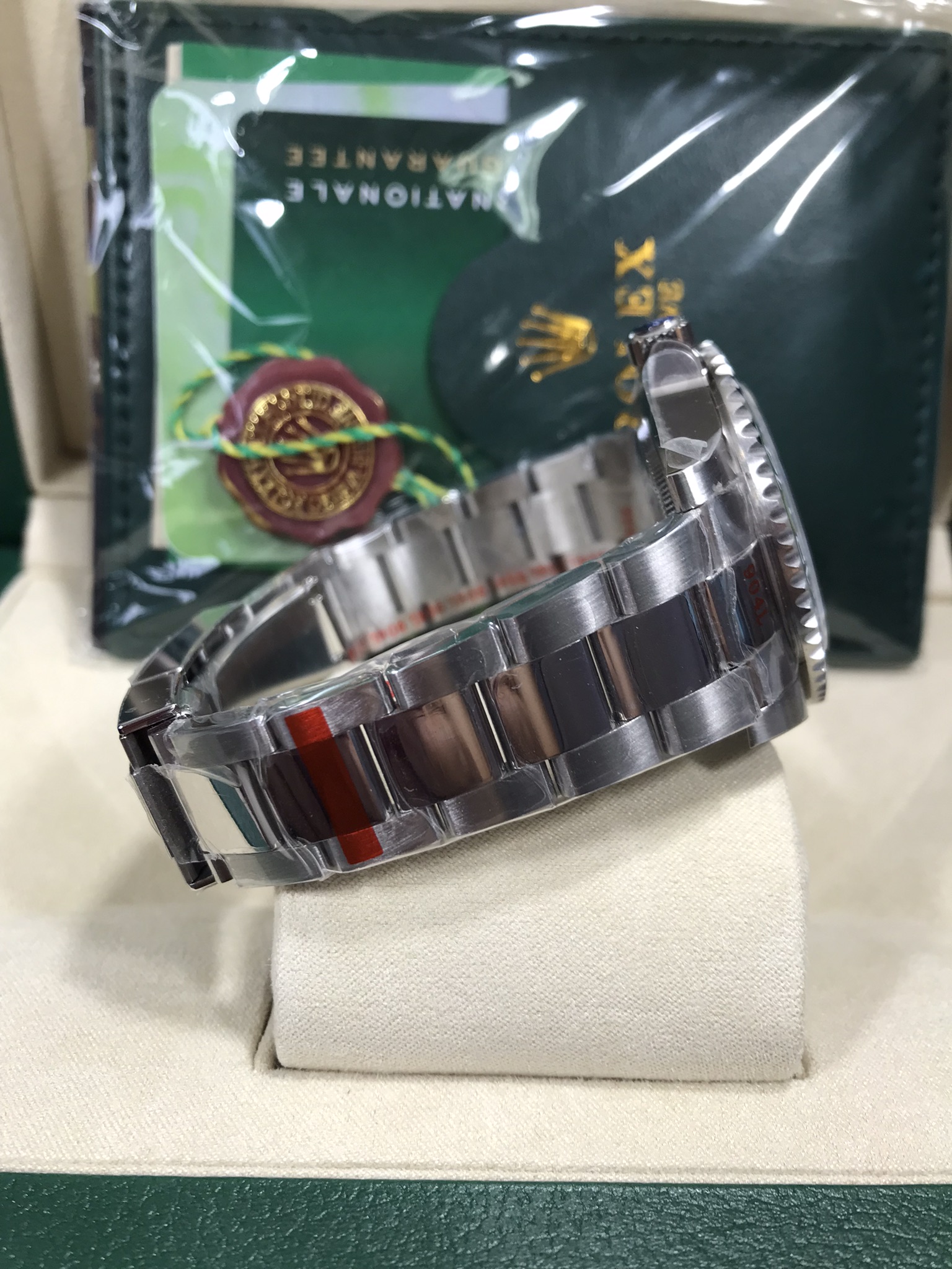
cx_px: 476
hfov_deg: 49.7
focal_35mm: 28
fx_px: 1027
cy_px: 634
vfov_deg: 63.4
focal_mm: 3.99
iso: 25
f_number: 1.8
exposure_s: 1/50
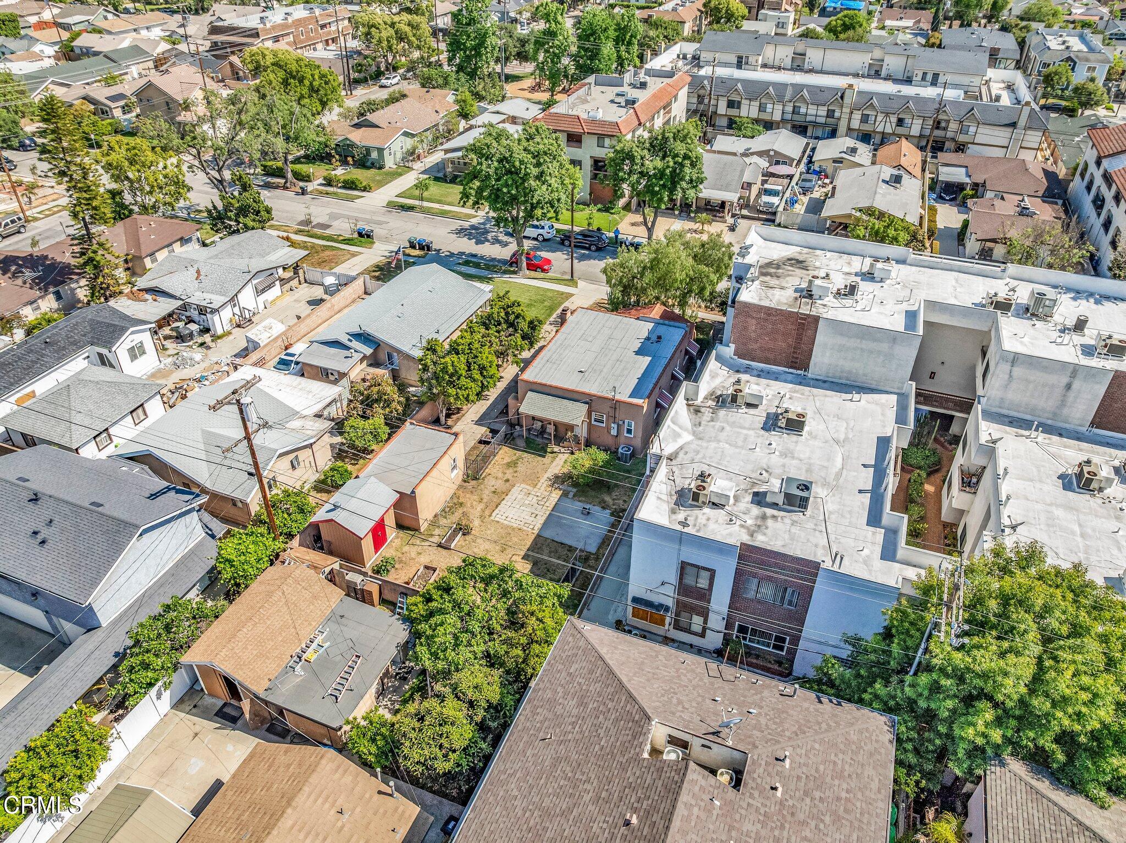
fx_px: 780
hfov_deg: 71.6
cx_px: 563
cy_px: 422
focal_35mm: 24
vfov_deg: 56.8
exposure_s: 1/4000
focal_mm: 12.29
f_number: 2.8
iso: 400
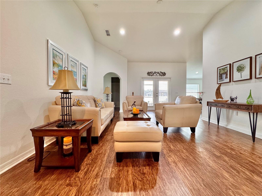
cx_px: 131
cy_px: 98
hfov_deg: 102.1
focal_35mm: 14
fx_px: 106
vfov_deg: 85.7
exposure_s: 1/60
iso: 200
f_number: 2.2
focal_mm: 2.22
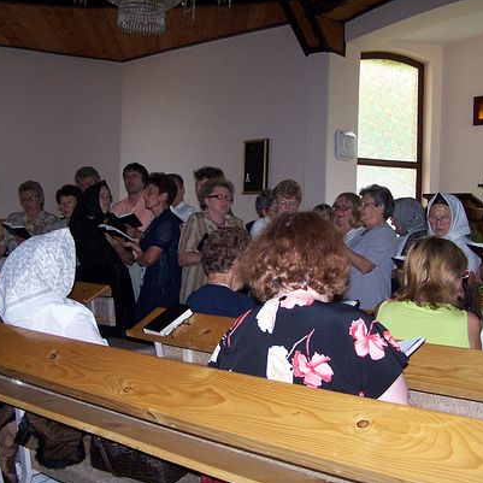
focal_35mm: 46
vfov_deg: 36.8
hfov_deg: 36.8
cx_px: 241
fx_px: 726
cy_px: 237
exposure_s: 1/60
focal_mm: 6.3
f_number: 2.8
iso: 140
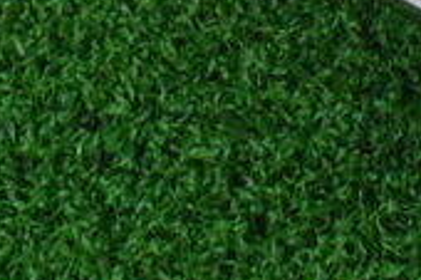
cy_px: -139
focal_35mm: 102
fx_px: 1192
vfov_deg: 12.7
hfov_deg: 19.8
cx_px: 344
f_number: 3.2
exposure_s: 1/160
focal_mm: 4.6
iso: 800
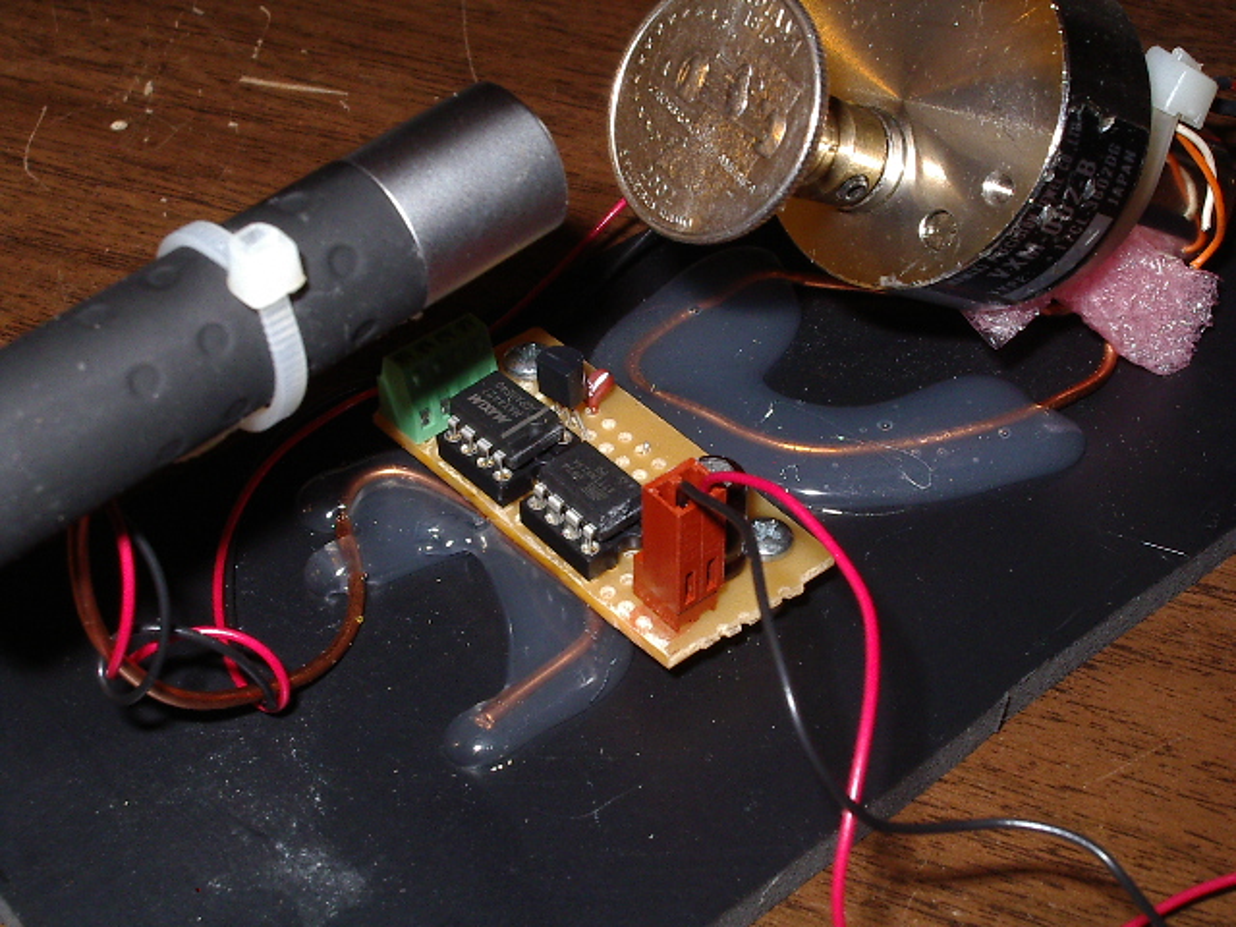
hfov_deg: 30.7
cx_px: 618
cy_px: 464
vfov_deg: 23.3
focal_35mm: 63
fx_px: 2249
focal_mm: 9.6
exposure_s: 1/60
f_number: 6.2
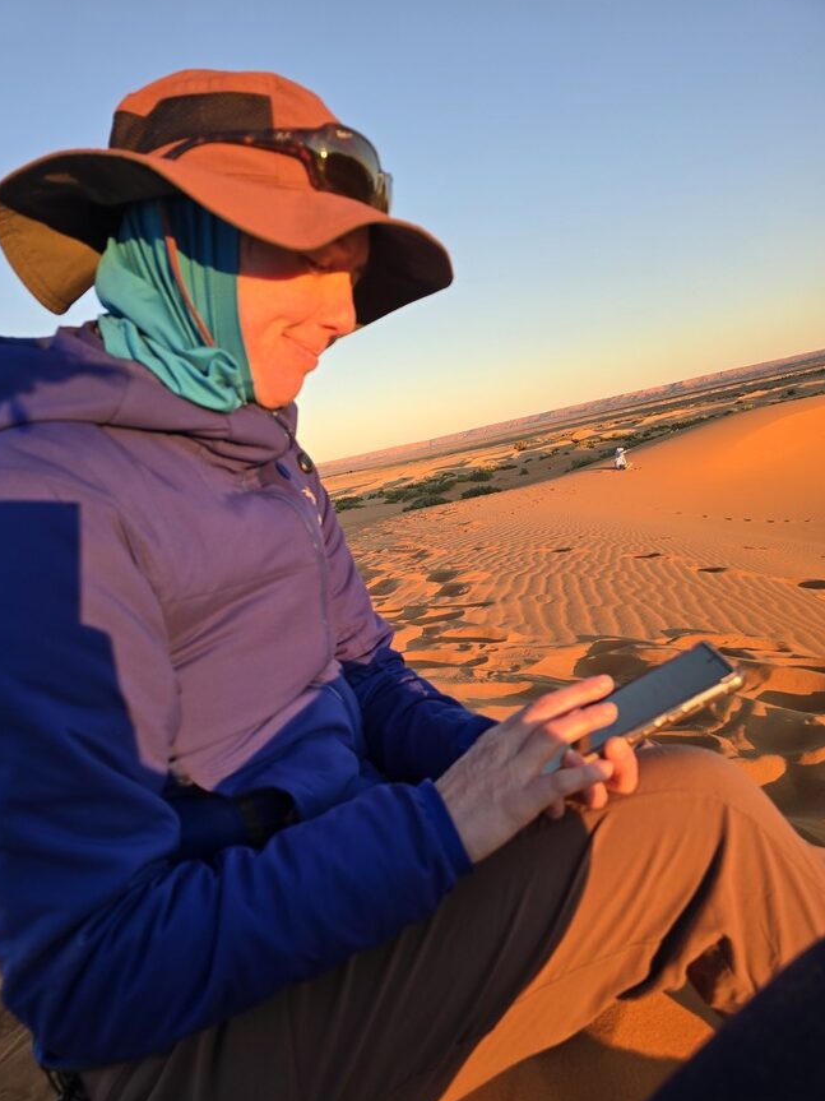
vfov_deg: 71.6
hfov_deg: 56.8
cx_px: 398
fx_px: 763
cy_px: 545
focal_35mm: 24
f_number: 1.7
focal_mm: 6.3
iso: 25
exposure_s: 1/180
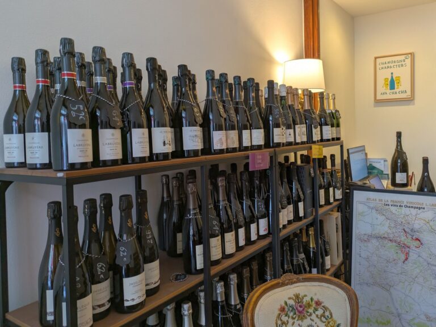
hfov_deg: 69.4
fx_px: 315
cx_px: 218
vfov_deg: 54.9
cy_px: 164
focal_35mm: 25
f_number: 1.89
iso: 78
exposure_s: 1/50
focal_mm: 5.43
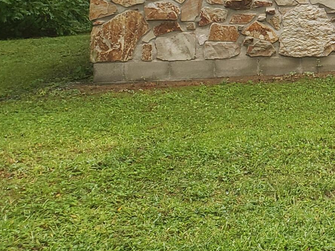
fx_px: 842
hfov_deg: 18.8
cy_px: -72
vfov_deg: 16.1
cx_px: 550
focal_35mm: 87
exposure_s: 1/60
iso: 125
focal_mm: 4.3
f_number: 2.4
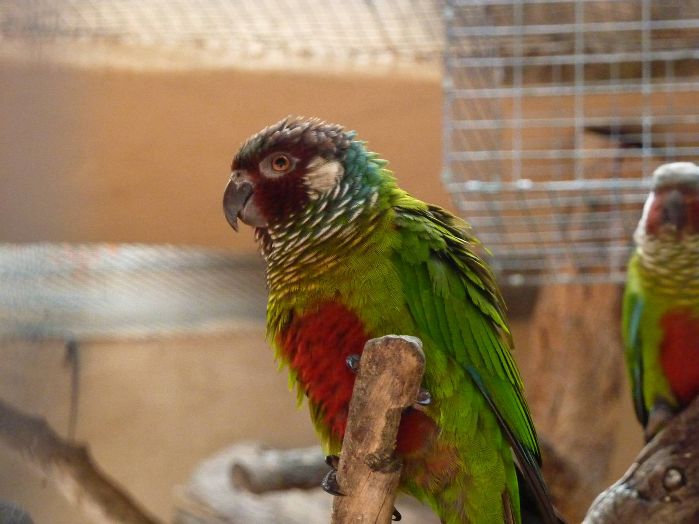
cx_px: 350
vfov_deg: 11.6
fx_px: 2585
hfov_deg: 15.4
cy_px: 262
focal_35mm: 128
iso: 800
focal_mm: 21
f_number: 4.4
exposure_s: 1/30
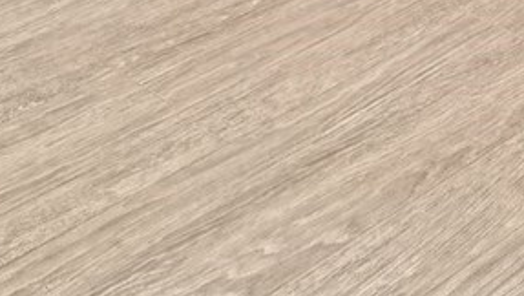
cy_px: -715
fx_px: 1377
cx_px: 762
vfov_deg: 8.8
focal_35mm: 99
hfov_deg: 19.2
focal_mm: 16
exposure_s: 1/25
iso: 1600
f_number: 8
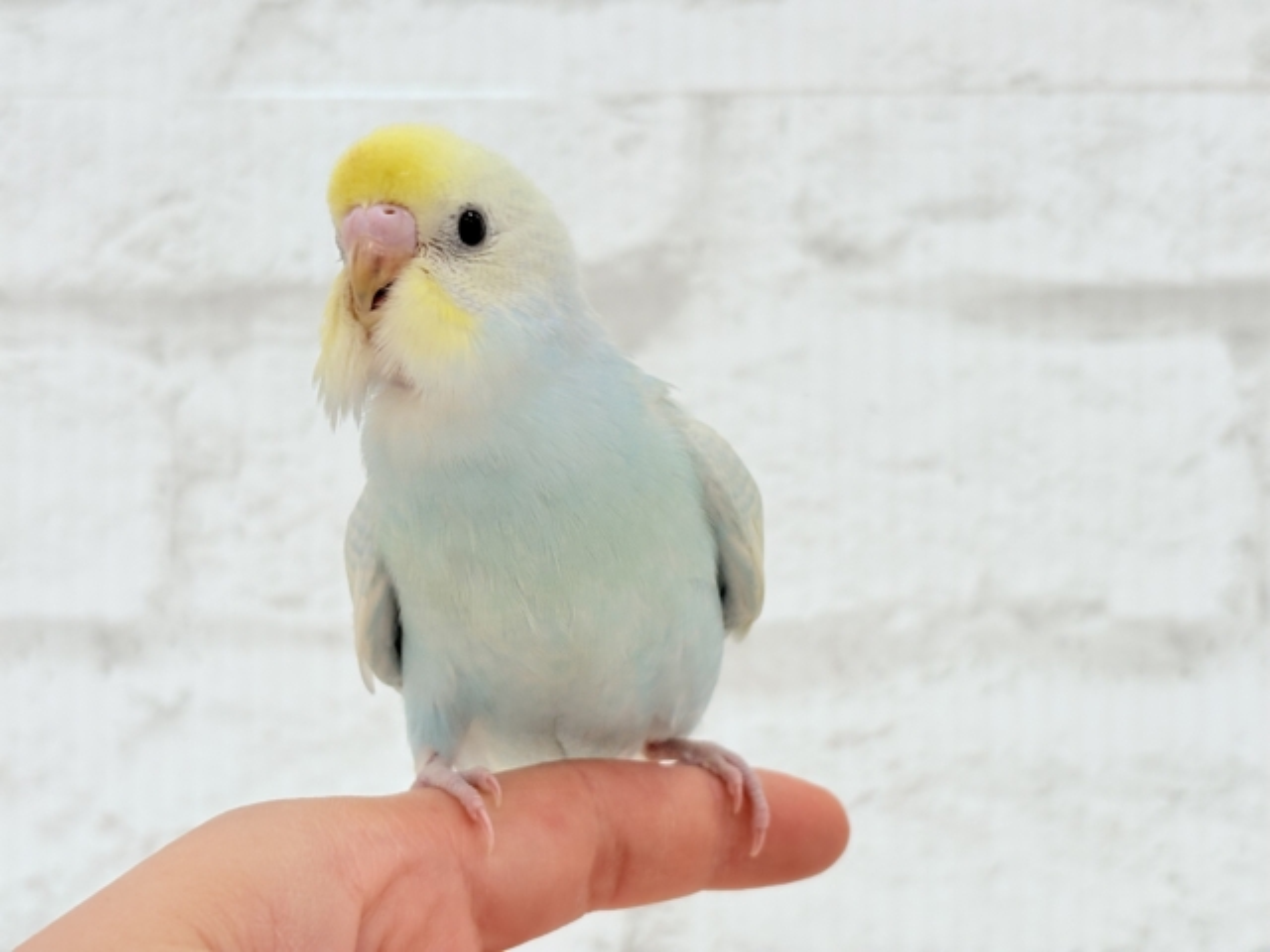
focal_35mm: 52
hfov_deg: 36.8
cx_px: 635
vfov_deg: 28.0
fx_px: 1908
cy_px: 476
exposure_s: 1/100
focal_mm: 5.96
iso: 32
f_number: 1.6
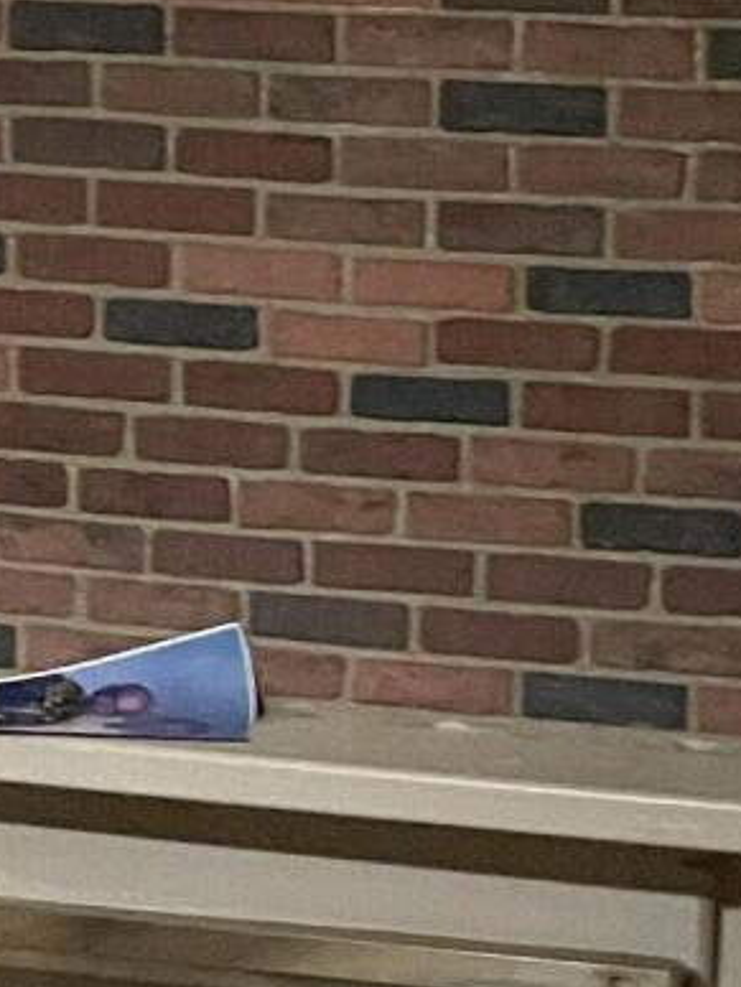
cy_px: 1058
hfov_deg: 11.1
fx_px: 3825
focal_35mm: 134
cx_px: 509
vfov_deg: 14.4
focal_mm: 4.2
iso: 800
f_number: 1.6
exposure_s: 1/30
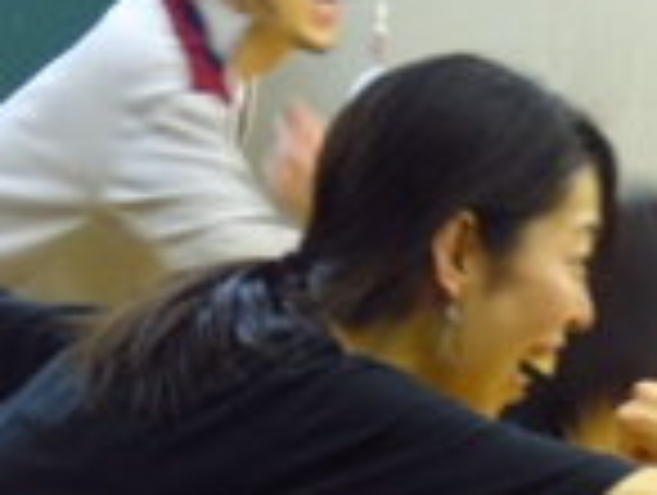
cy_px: 140
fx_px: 4315
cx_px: 274
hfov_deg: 8.7
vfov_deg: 6.6
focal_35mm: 227
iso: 200
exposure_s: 1/15
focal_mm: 13.9
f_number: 4.4
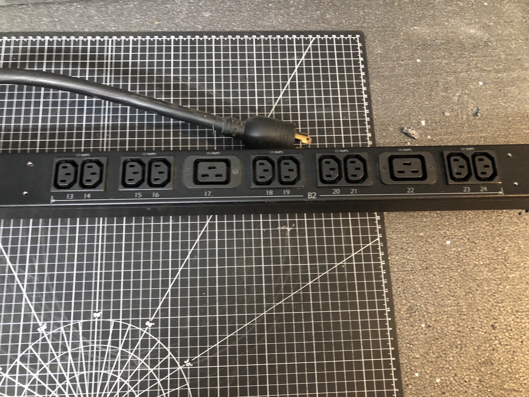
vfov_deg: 49.7
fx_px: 428
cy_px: 198
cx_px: 264
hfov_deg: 63.4
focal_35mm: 28
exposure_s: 1/6
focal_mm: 3.99
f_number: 1.8
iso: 100
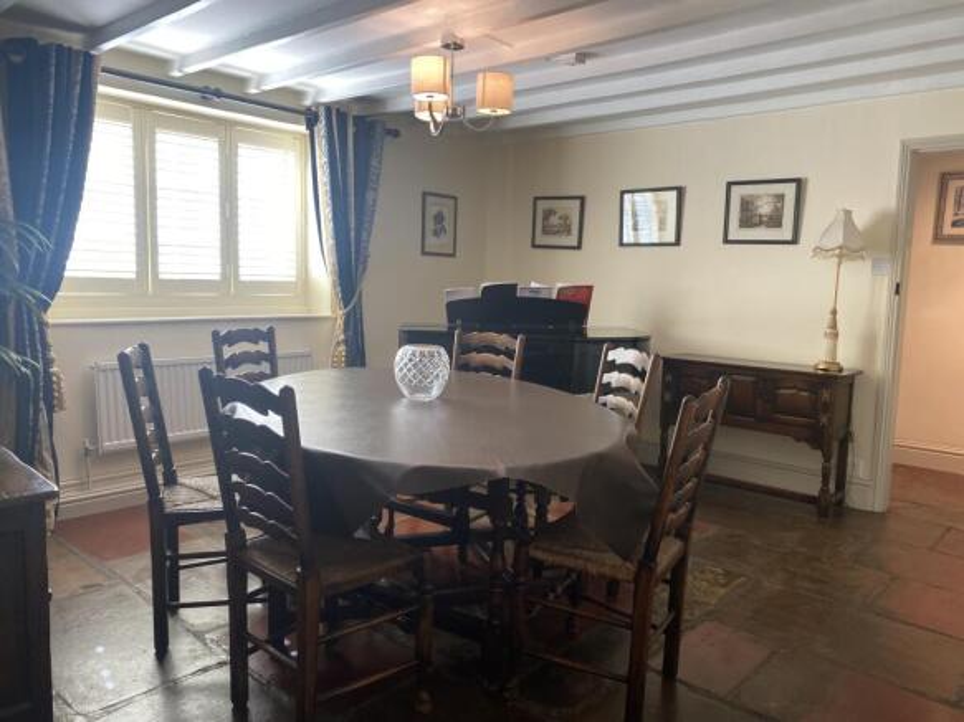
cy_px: 361
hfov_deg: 67.3
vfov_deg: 53.0
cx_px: 482
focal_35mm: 26
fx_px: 724
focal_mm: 4.25
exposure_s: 1/100
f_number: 1.8
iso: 80
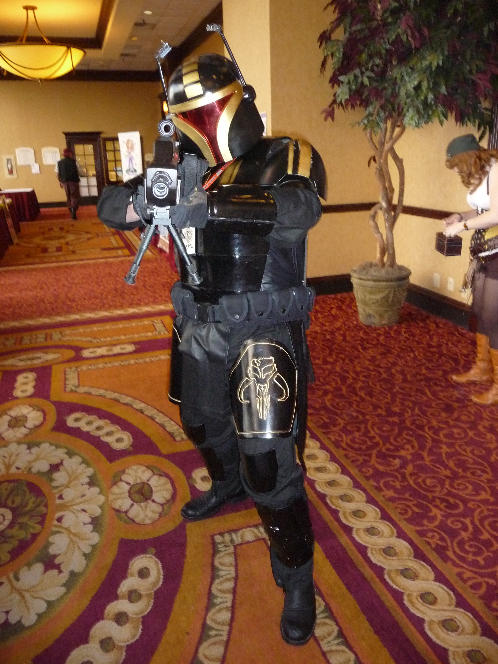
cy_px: 332
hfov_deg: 49.7
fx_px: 537
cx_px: 249
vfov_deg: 63.4
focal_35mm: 28
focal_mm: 4.7
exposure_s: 1/30
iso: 500
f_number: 3.3
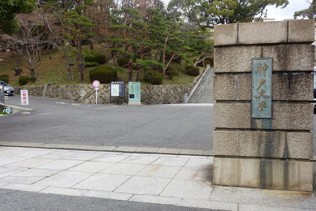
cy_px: 106
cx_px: 158
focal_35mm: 34
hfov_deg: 55.8
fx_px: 298
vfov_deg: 38.9
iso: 125
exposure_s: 1/60
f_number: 11
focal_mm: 12.64
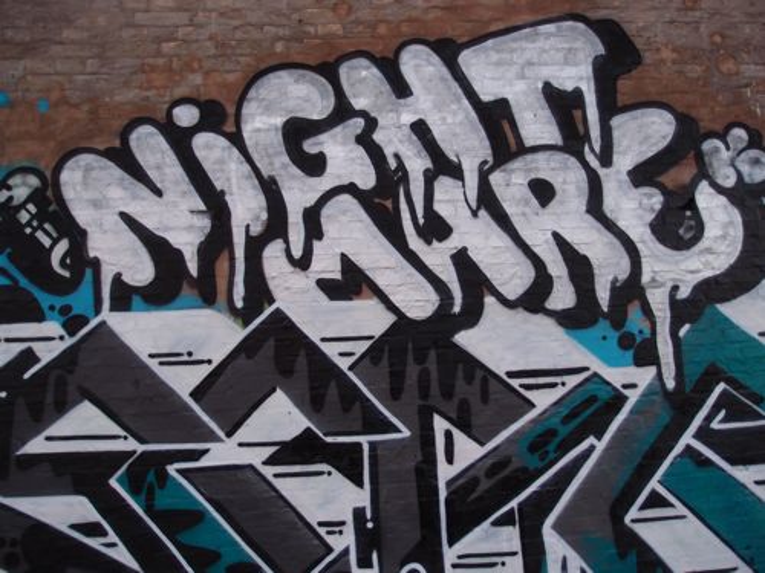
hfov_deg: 63.4
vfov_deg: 49.7
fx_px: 619
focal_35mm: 28
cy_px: 286
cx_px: 382
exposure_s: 1/80
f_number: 1.8
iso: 100
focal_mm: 6
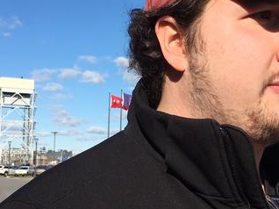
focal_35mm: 73
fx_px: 588
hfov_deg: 26.5
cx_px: 197
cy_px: 112
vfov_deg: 20.1
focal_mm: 4.15
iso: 25
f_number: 2.2
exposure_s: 1/2024
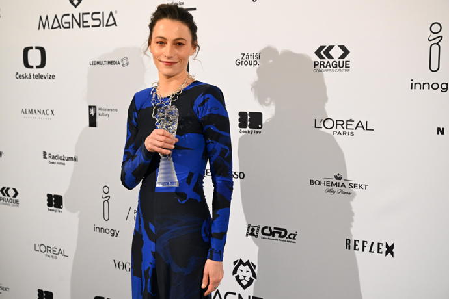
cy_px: 150
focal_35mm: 54
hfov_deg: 36.9
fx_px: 673
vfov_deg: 25.1
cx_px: 224
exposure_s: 1/320
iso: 3200
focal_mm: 54
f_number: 5
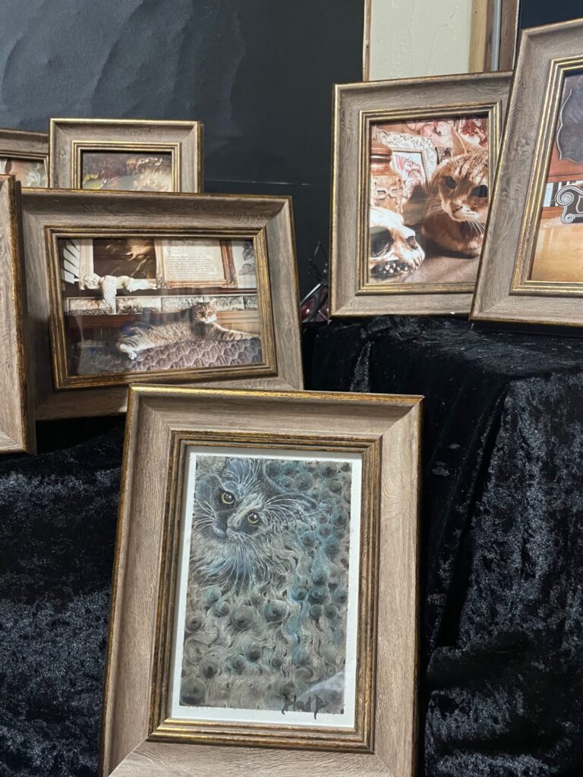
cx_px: 292
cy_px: 388
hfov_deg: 53.1
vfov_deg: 67.3
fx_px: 584
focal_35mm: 26
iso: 640
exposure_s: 1/35
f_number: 1.6
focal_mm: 4.2
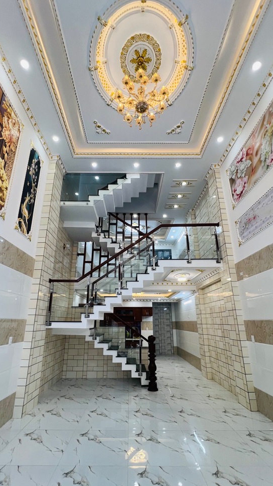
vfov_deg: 102.9
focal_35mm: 15
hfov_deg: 70.5
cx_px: 129
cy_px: 257
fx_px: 193
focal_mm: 1.57
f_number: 1.8
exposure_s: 1/100
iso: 80
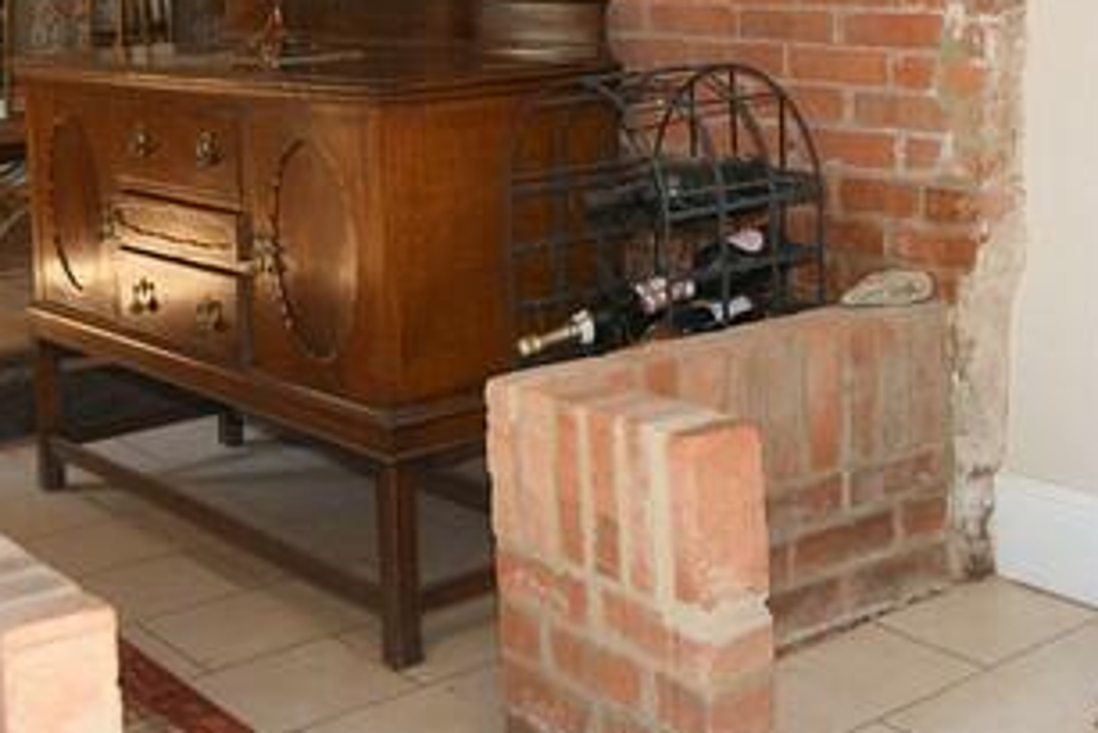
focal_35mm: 50
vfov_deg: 25.9
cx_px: 655
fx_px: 1526
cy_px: 34
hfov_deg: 39.4
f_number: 4
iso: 220
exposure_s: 1/60
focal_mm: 10
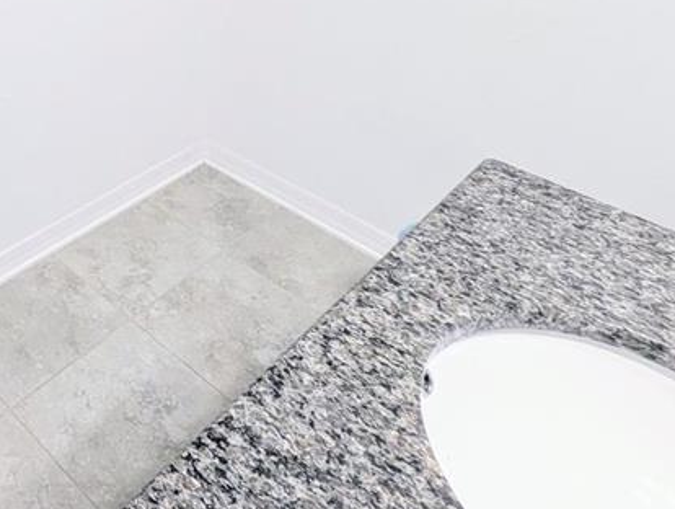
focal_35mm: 32
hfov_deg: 42.9
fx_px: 625
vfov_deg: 37.3
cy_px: -49
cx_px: -83
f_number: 2.2
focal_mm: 1.95
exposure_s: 1/24
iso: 139
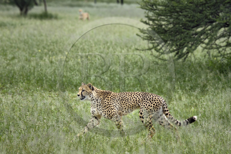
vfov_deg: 6.9
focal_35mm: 200
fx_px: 1283
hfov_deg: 10.3
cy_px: 77
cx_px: 116
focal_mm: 200
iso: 400
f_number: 5.6
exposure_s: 1/1000
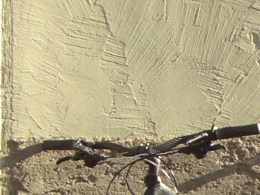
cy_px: 248
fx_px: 1479
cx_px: 421
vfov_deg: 7.5
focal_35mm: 197
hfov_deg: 9.7
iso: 64
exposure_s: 1/500
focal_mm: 6.2
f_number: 2.7
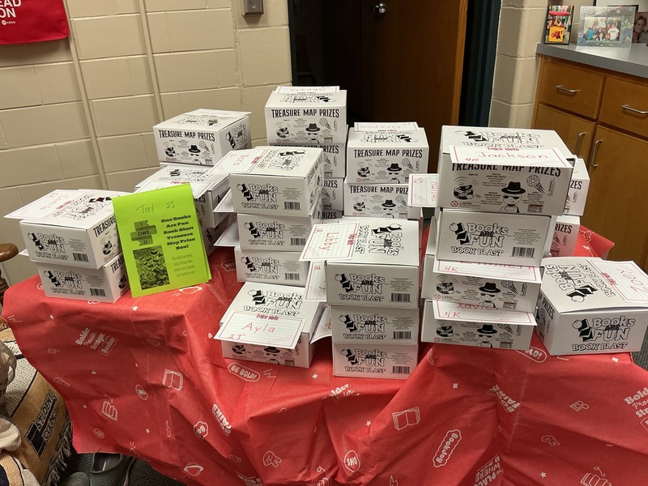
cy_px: 243
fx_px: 543
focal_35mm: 29
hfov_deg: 61.7
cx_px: 324
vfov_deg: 48.2
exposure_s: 1/60
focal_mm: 3
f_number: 1.8
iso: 50
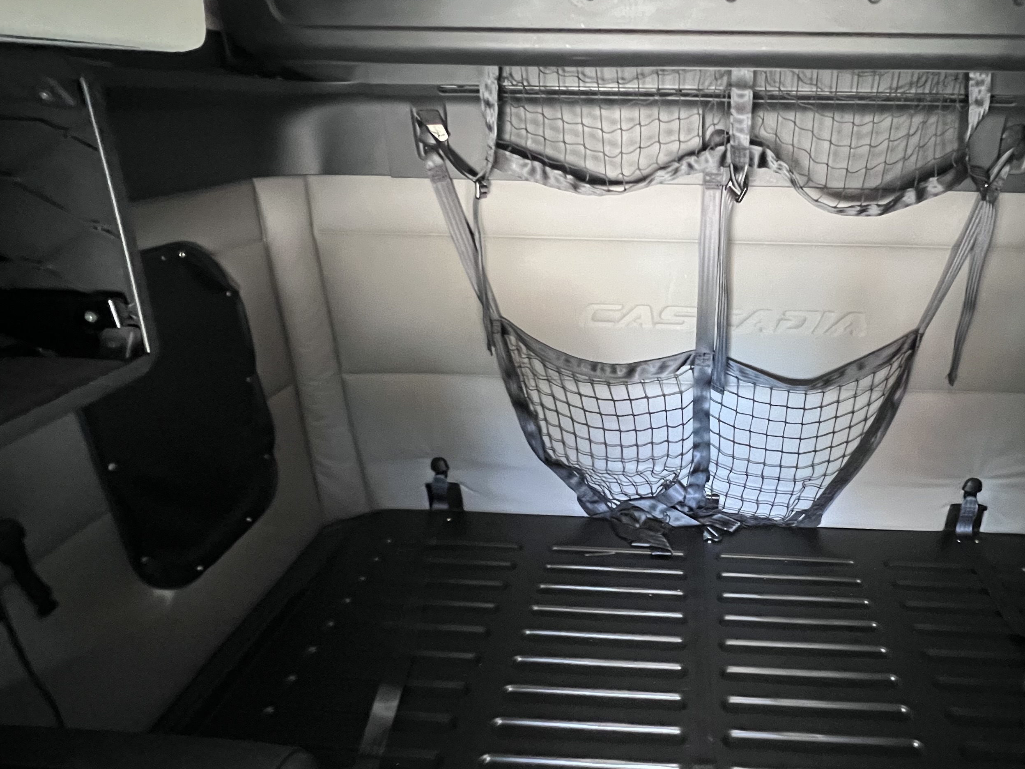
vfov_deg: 63.4
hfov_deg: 77.0
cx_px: 664
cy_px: 392
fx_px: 622
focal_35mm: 21
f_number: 1.8
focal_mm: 1.57
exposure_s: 1/46
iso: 1000
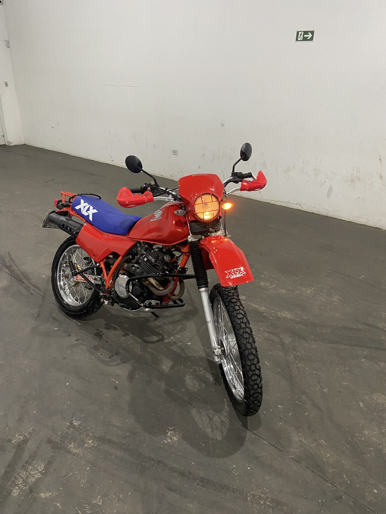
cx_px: 193
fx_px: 387
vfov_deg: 67.3
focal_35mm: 26
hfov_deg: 53.1
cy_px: 257
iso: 400
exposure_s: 1/60
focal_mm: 4.25
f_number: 1.8
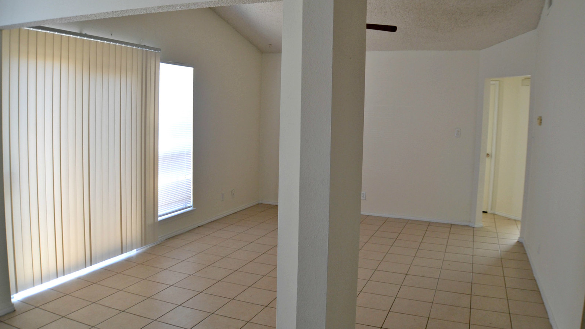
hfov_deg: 61.0
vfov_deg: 36.6
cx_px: 289
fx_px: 496
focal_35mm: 32
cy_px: 147
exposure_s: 1/60
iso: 500
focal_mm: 20
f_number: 3.5
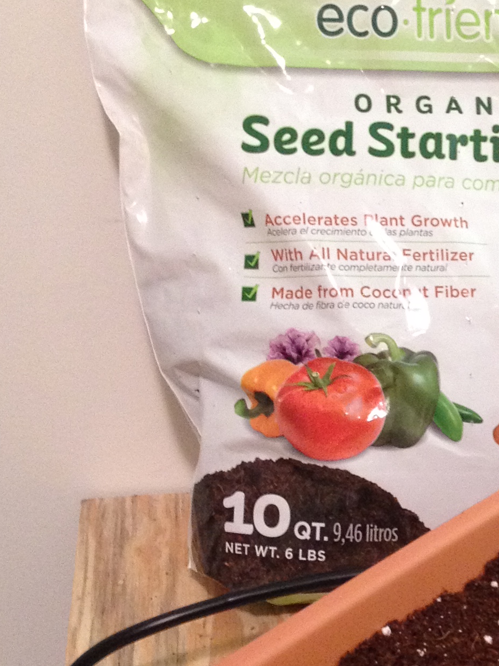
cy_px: 498
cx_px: 589
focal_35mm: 92
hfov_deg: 15.5
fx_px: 1769
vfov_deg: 21.1
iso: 250
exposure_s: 1/20
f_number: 2.4
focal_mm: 4.28
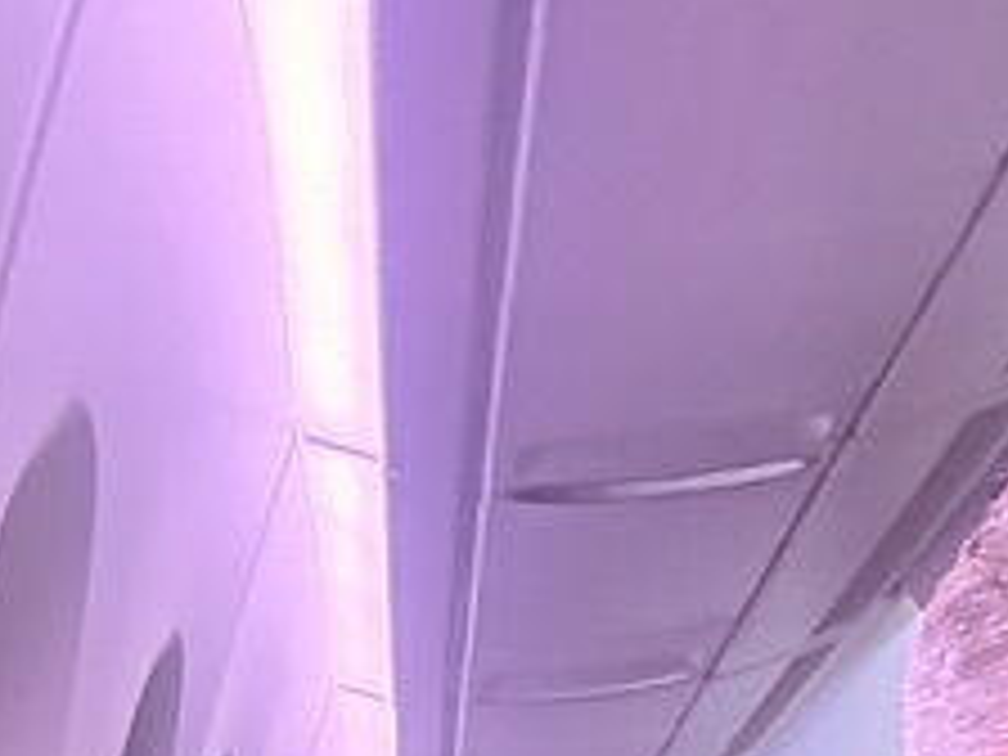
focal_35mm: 105
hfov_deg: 15.8
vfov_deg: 12.2
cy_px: 1611
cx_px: 1850
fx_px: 3058
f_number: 1.9
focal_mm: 2.69
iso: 640
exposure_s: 1/29
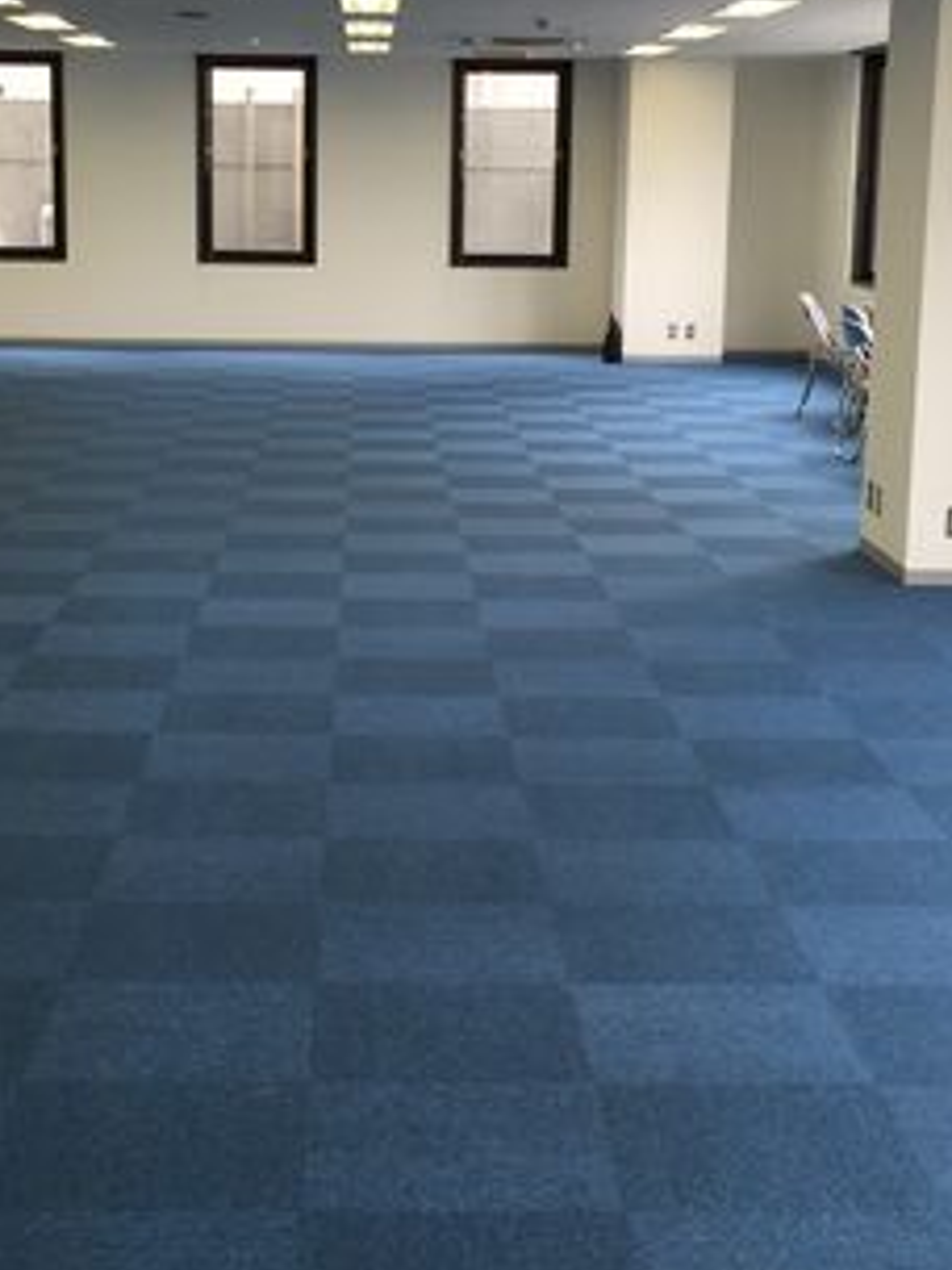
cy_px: 639
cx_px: 426
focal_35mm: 61
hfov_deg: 24.0
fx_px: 2237
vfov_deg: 31.7
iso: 50
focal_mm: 4.15
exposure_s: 1/120
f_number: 2.2
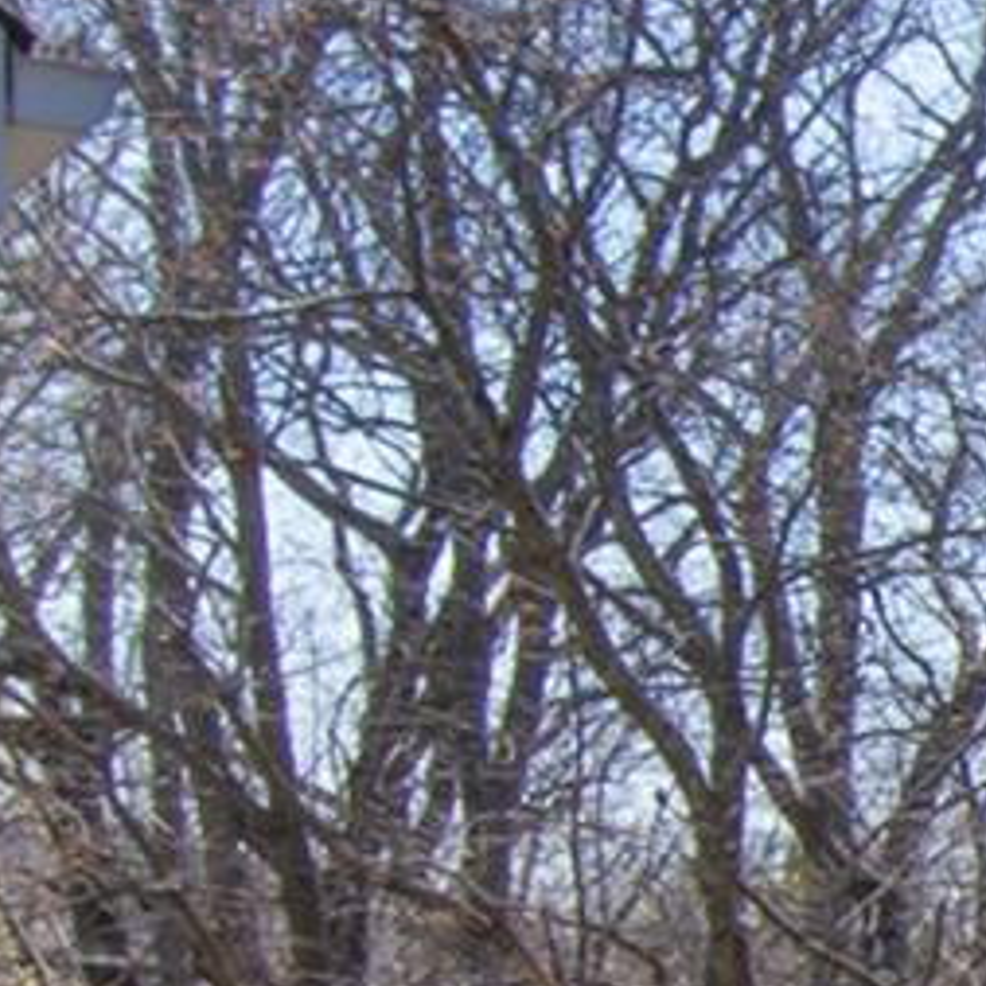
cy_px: 926
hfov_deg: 12.0
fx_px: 3656
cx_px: 2451
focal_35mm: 113
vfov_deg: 15.2
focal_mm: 11
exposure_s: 1/160
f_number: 13
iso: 400
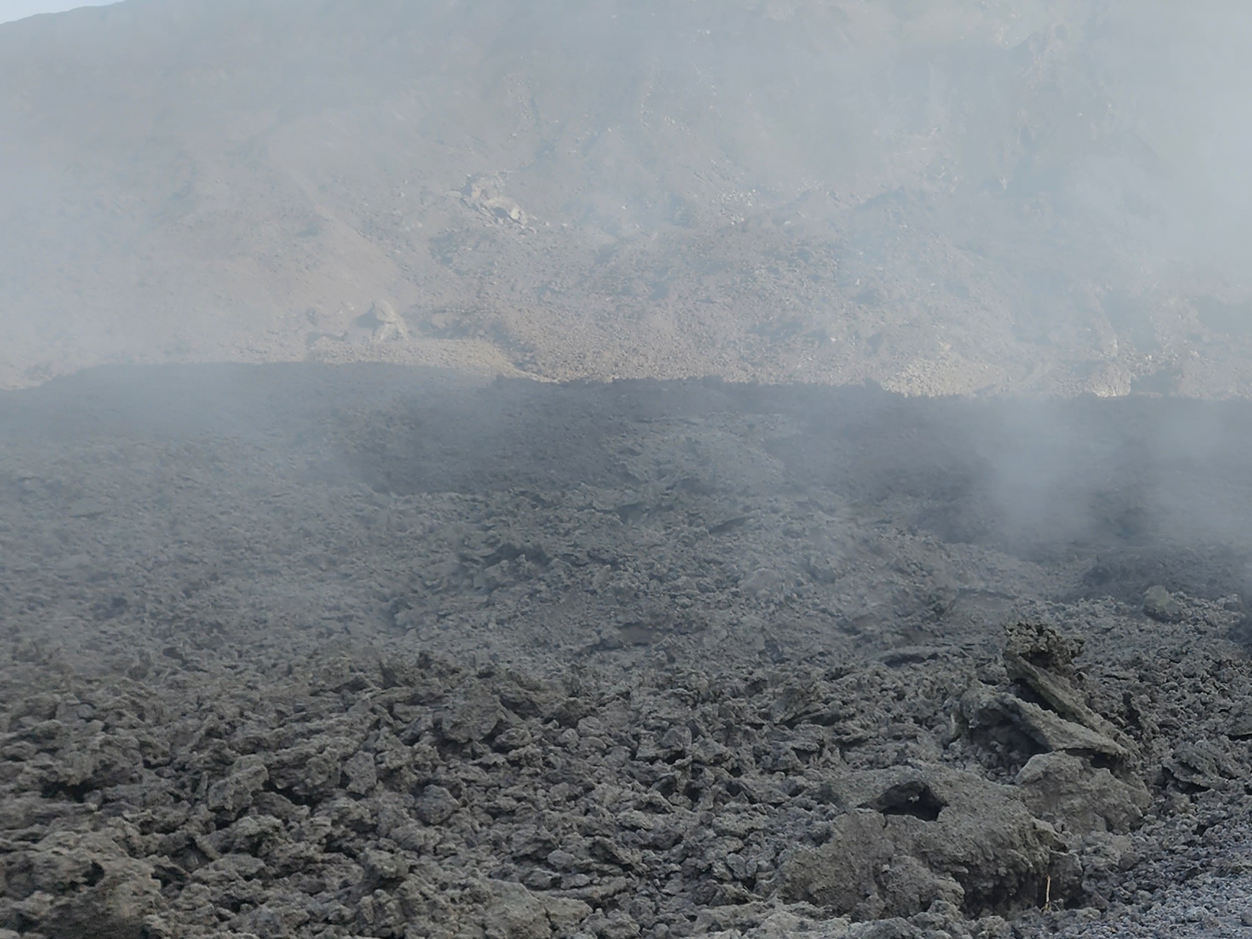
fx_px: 1917
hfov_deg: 33.6
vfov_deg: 27.3
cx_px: 1194
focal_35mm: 53
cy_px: 639
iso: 12
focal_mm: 6.4
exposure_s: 1/333
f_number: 1.8
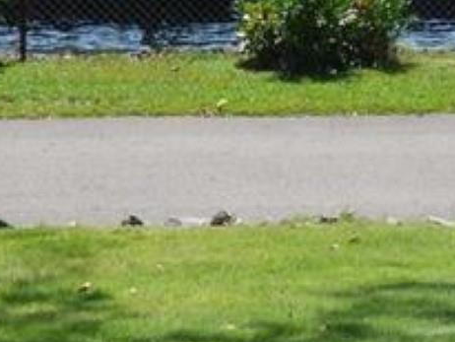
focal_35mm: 215
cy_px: -178
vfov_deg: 6.8
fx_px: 2827
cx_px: 448
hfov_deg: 9.1
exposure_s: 1/400
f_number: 4.2
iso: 100
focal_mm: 11.76
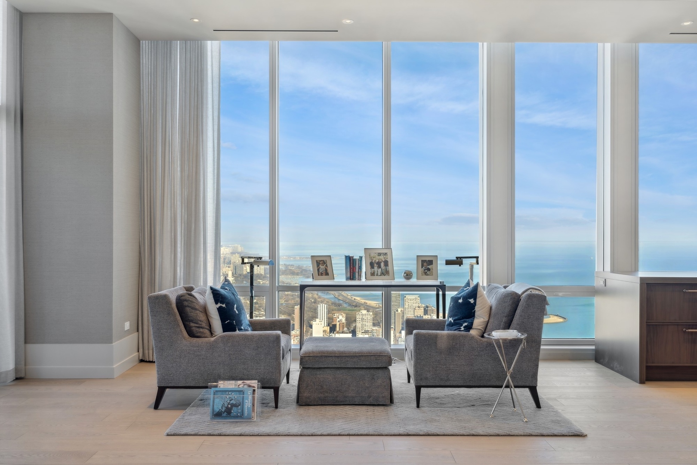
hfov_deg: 61.9
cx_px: 348
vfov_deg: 43.6
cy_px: 232
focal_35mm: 30
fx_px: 581
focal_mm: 30
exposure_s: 1/40
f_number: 8
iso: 200
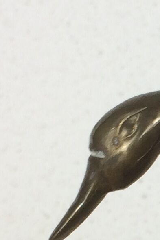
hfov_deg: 7.8
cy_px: 284
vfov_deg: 12.1
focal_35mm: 167
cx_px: 329
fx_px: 1114
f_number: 2.2
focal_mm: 4.15
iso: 32
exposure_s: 1/50
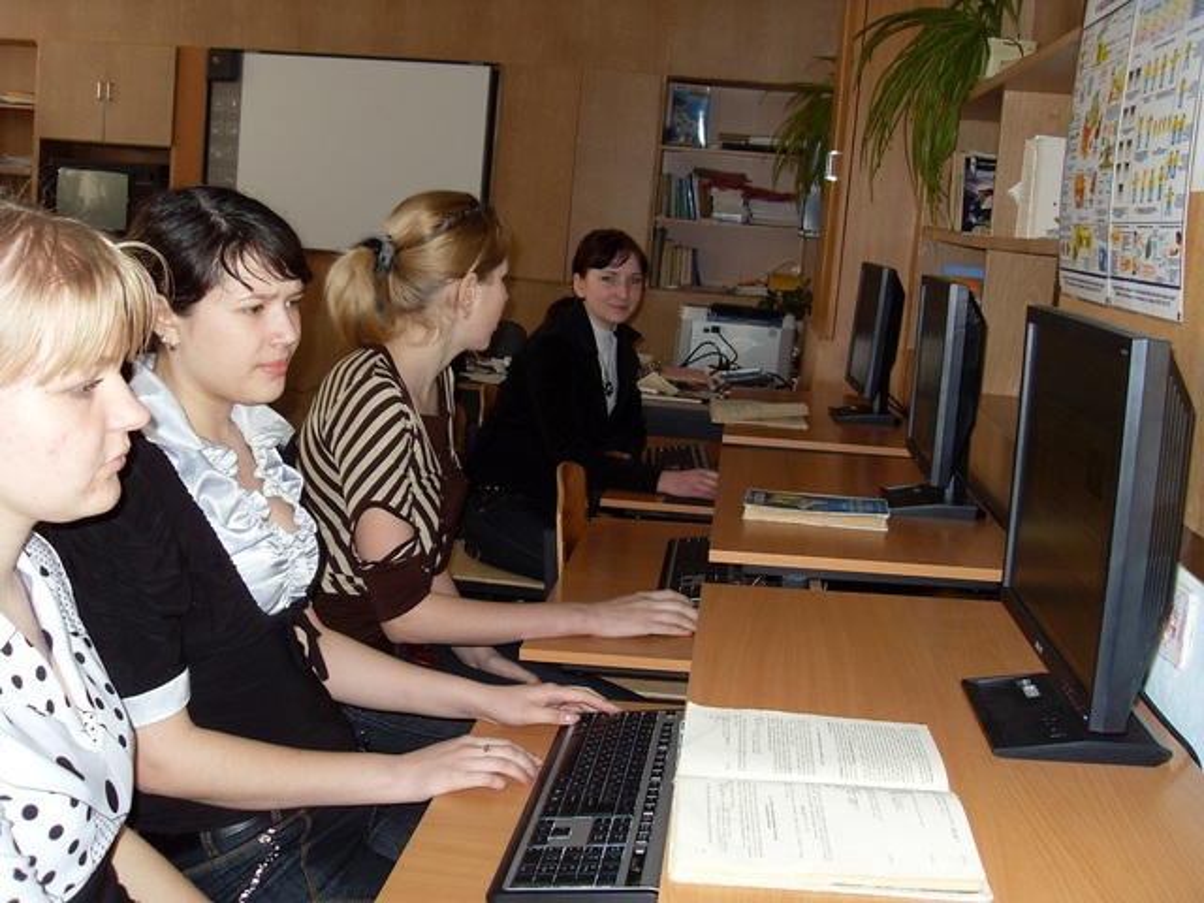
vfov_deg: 40.7
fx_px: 1217
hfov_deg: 52.6
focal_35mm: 35
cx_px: 602
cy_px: 452
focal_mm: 6.3
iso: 100
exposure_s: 1/45
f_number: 2.8
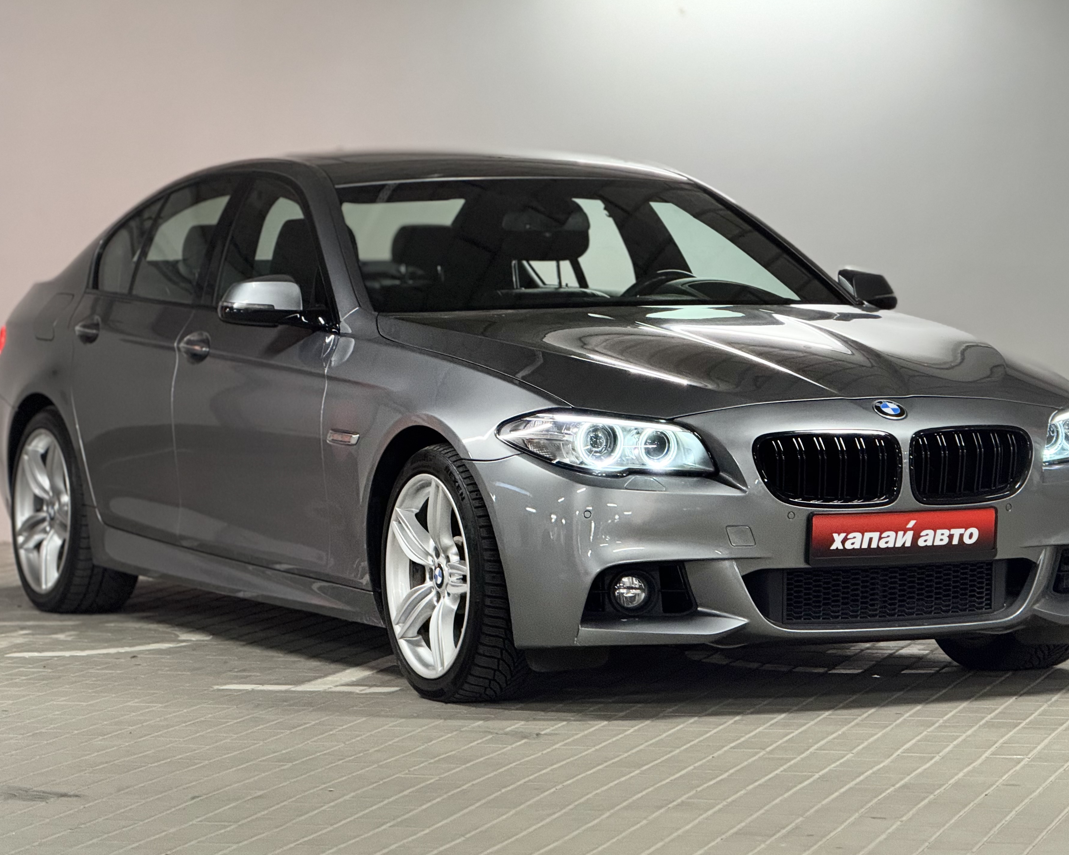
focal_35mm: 133
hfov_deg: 14.5
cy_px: 431
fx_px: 4208
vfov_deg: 11.6
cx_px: 563
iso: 320
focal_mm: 15.66
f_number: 2.8
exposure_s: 1/50
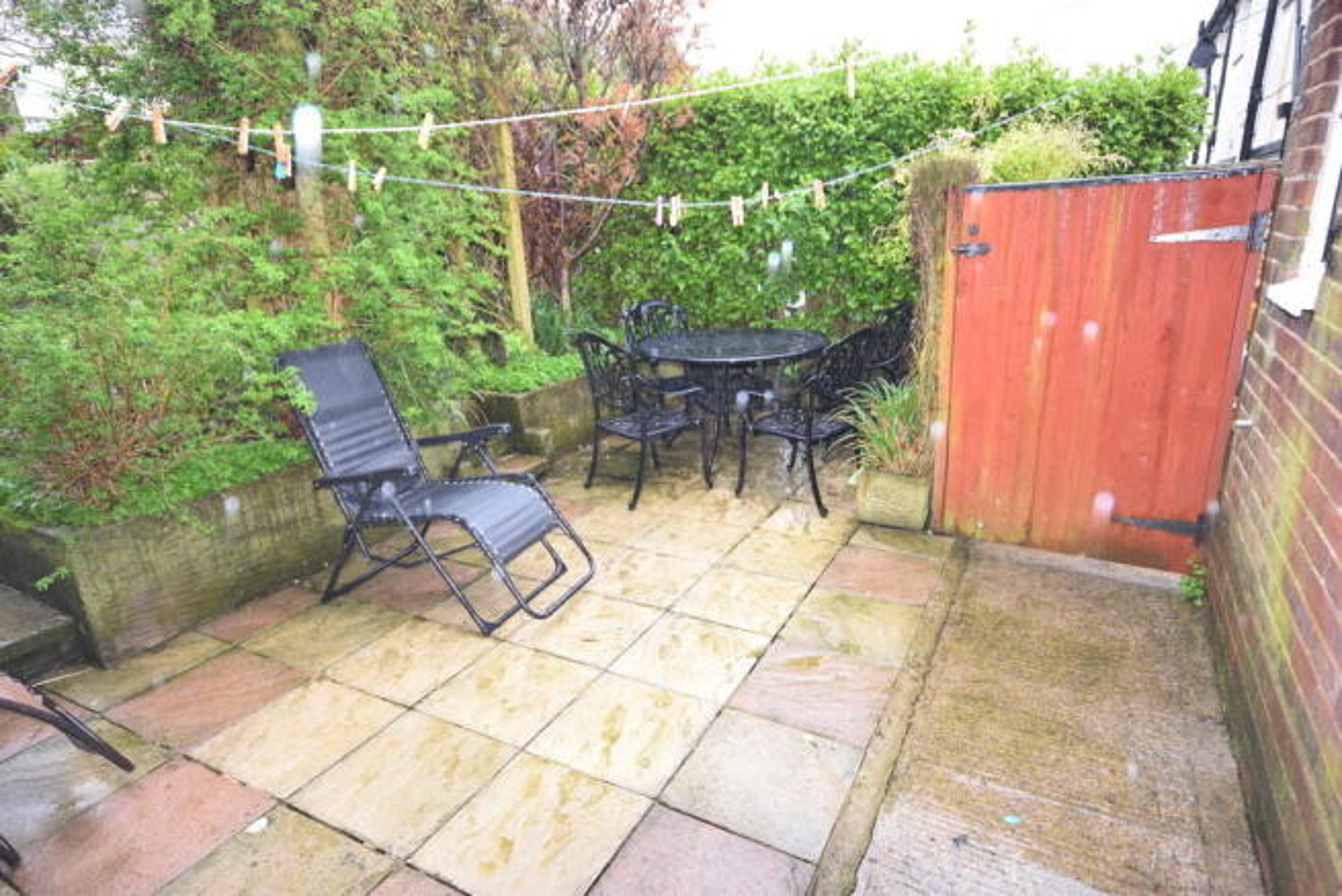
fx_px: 783
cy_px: 448
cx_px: 671
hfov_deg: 81.2
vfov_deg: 59.5
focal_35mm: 21
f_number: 5.6
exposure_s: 1/125
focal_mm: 14
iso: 640
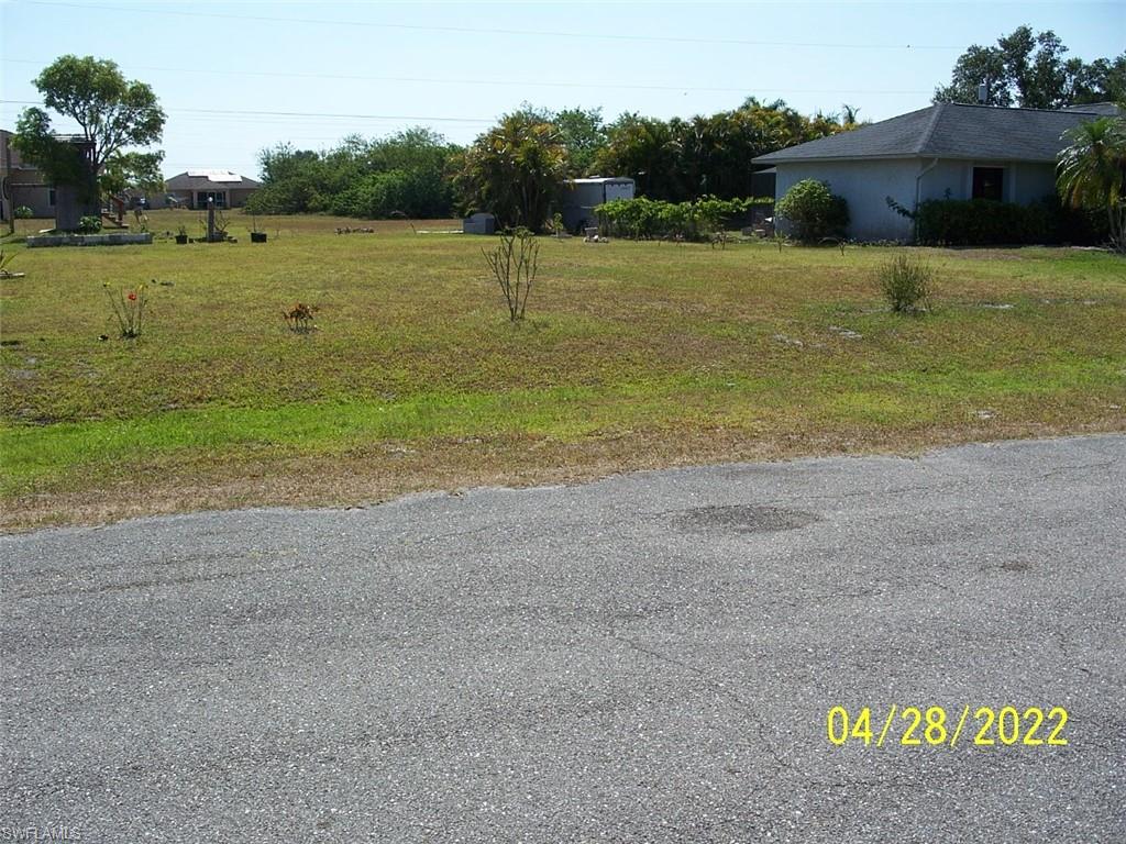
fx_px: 1204
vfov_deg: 38.7
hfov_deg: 50.1
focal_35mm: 37
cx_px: 563
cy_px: 422
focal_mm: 7.8
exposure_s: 1/800
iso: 64
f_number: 4
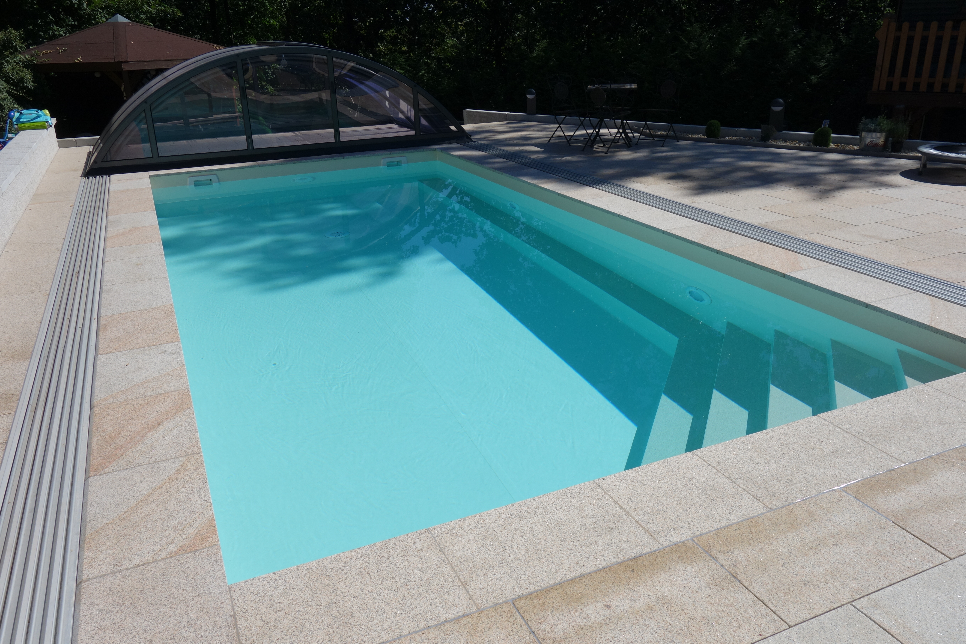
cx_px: 483
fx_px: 751
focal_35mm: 28
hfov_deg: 65.5
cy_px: 322
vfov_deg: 46.4
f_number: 5.6
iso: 125
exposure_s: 1/800
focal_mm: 10.4
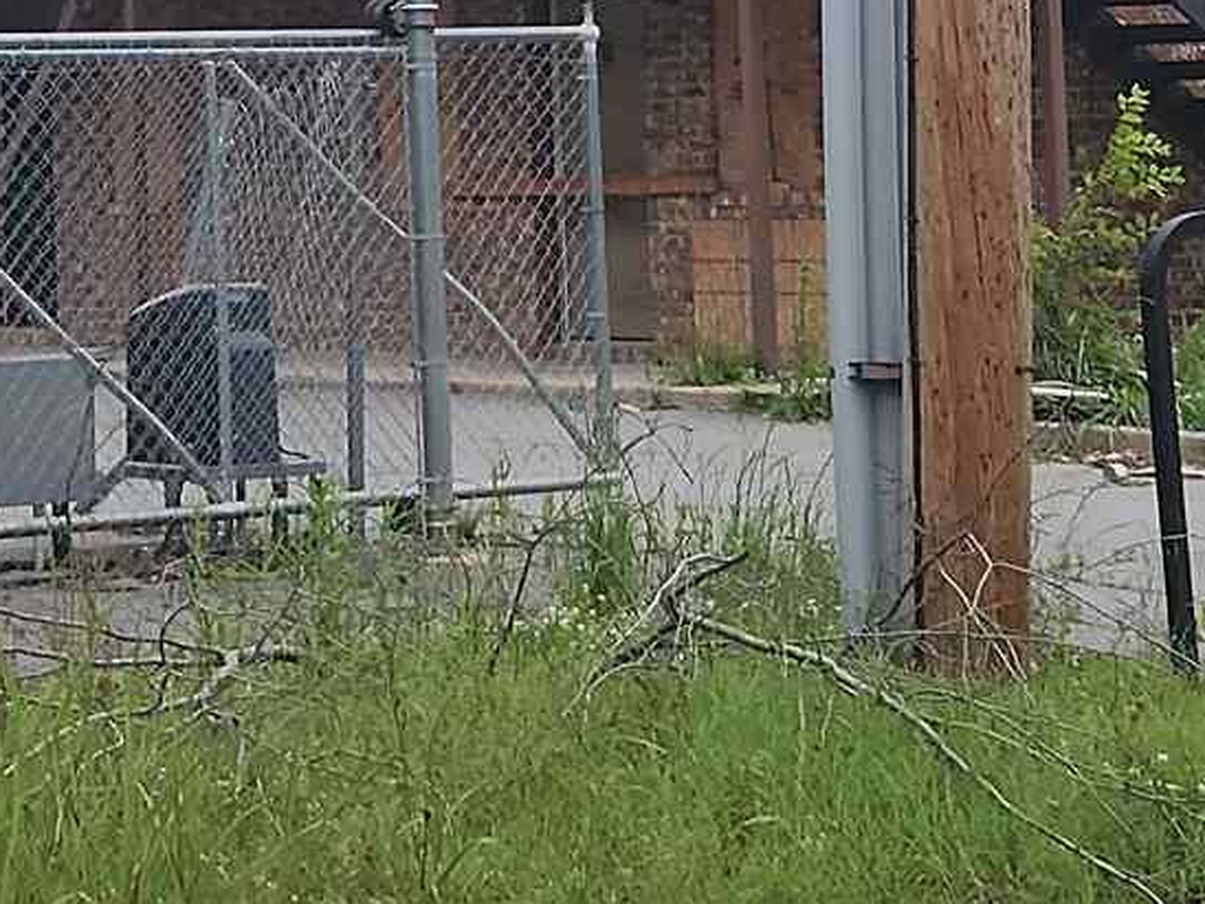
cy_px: -220
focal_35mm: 129
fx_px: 4491
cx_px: -46
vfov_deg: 11.2
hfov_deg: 15.0
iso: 20
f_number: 1.8
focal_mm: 5.4
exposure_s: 1/1437
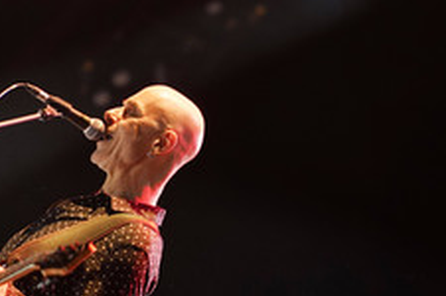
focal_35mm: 170
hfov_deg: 12.0
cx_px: 5
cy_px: 249
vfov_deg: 8.0
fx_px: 2103
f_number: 2.2
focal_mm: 85
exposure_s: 1/125
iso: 1250
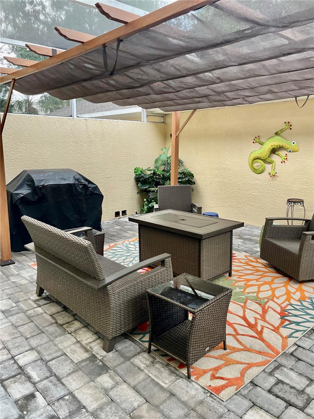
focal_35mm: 26
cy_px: 210
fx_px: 314
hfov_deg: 53.1
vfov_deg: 67.3
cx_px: 157
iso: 125
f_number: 1.6
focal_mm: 4.2
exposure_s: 1/121
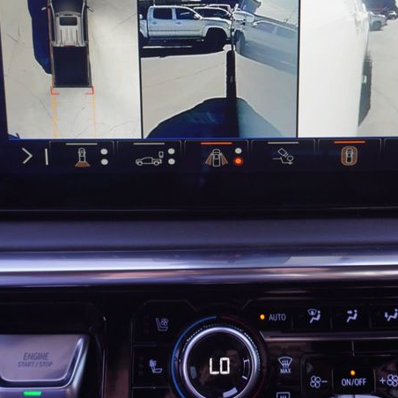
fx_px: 715
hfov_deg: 31.0
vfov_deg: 30.6
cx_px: 243
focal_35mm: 55
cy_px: 101
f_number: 4
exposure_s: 1/60
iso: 125
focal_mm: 19
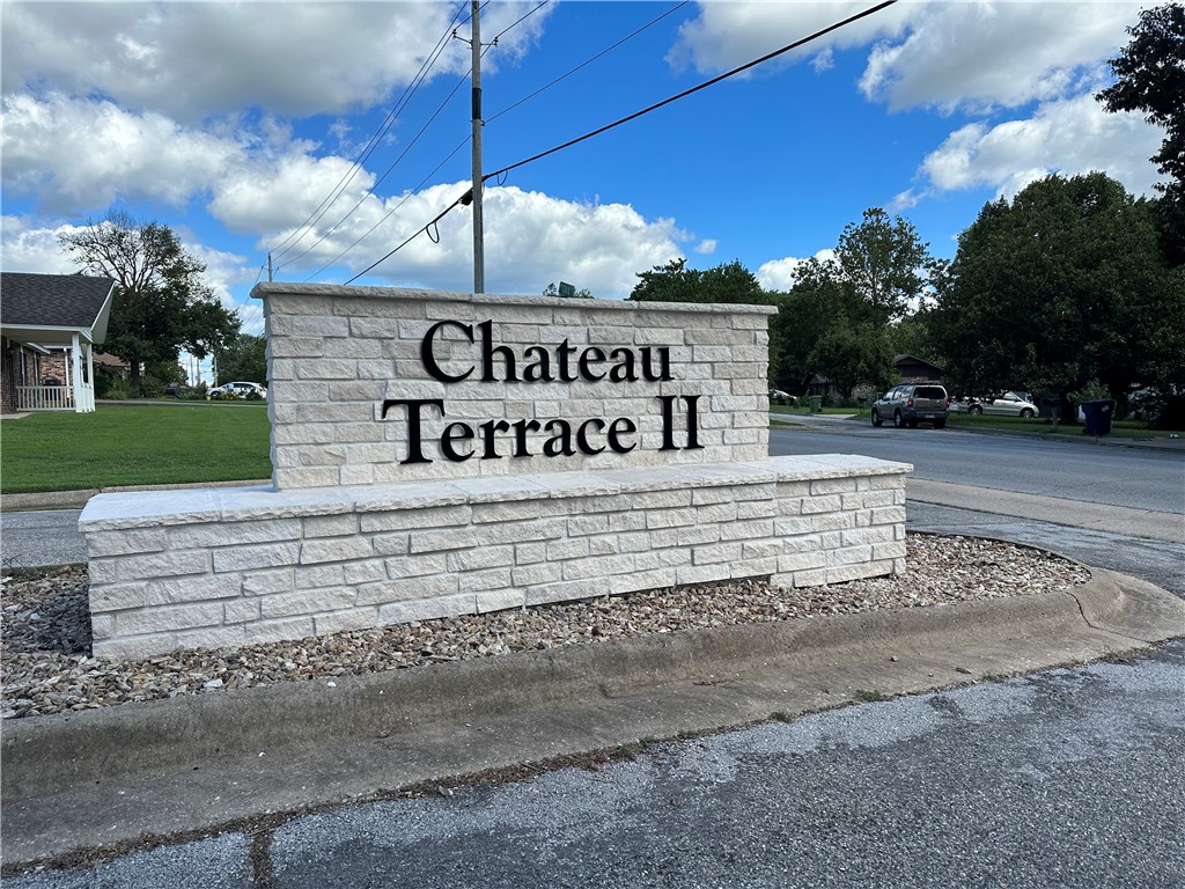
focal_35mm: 24
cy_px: 444
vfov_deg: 56.8
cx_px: 592
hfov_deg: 71.6
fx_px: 822
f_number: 1.78
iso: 80
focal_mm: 6.86
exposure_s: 1/3597
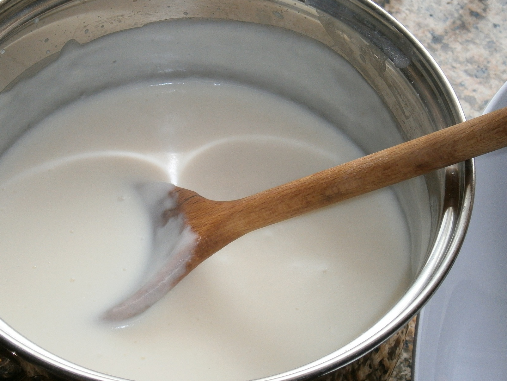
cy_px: 187
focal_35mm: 77
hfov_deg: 25.3
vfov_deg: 19.1
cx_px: 220
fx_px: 1128
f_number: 3.9
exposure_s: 1/50
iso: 125
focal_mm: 10.7
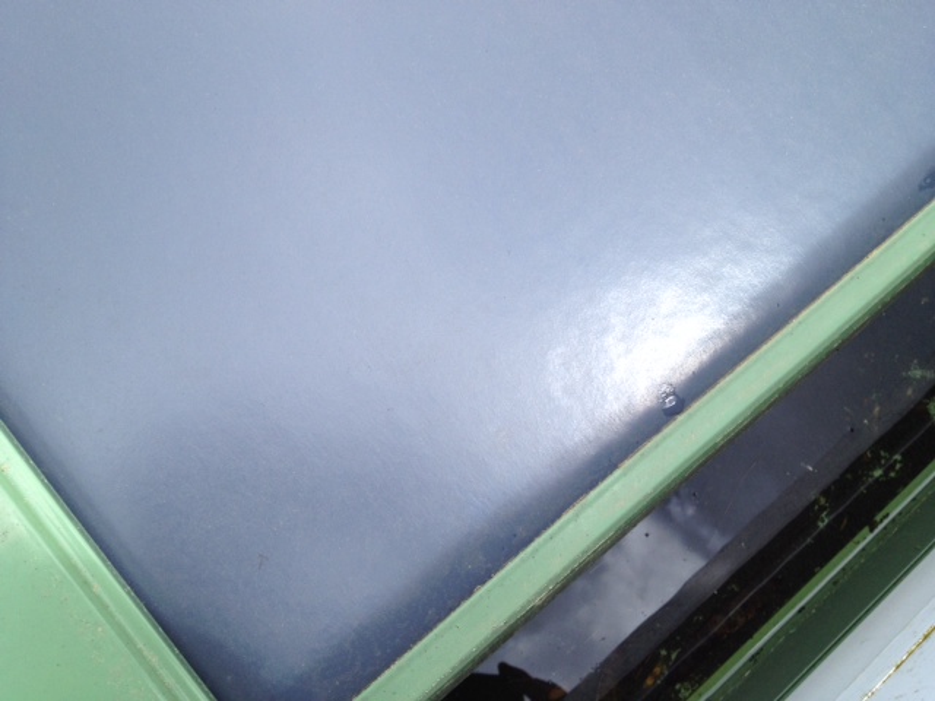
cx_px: 468
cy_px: 350
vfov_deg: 40.7
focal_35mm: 35
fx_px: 945
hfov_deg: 52.6
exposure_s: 1/502
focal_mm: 4.28
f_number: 2.4
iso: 50
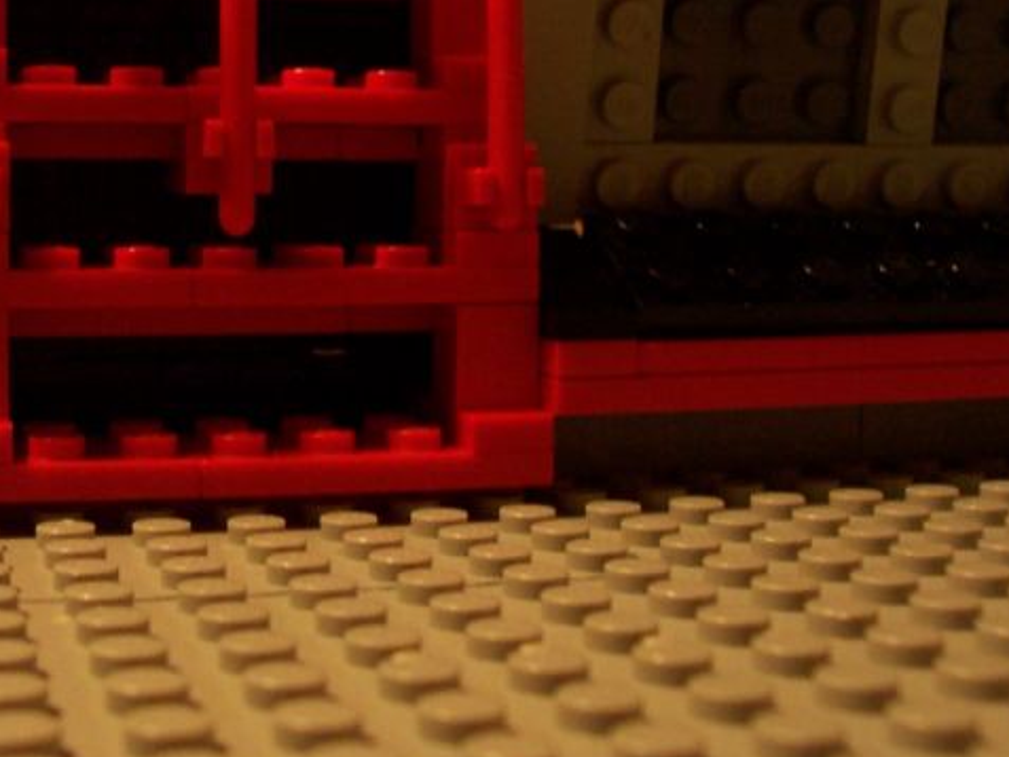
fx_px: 1808
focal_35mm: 62
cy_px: 159
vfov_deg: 23.3
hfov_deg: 30.7
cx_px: 254
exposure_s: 1/8
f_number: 2.8
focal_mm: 5.6
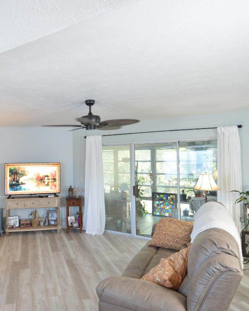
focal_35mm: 26
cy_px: 158
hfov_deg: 53.4
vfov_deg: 66.0
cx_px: 75
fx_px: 240
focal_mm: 12
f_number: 4
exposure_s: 1/50
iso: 800
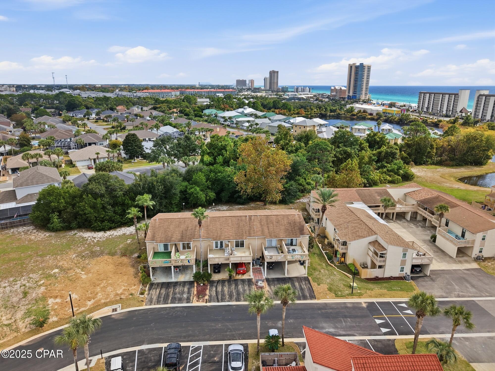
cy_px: 186
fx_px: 343
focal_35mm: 24
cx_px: 248
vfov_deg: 56.8
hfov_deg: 71.6
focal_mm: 8.7
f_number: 1.8
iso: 130
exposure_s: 1/80
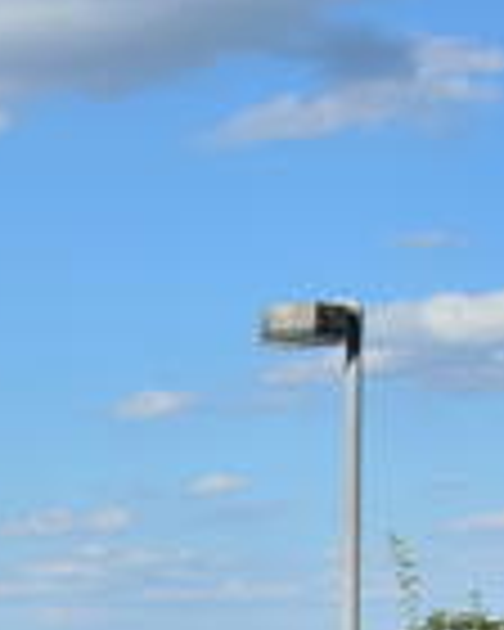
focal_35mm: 157
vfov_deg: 12.0
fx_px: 2927
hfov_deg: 8.5
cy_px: 796
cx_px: -922
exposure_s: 1/200
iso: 100
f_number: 10
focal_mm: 18
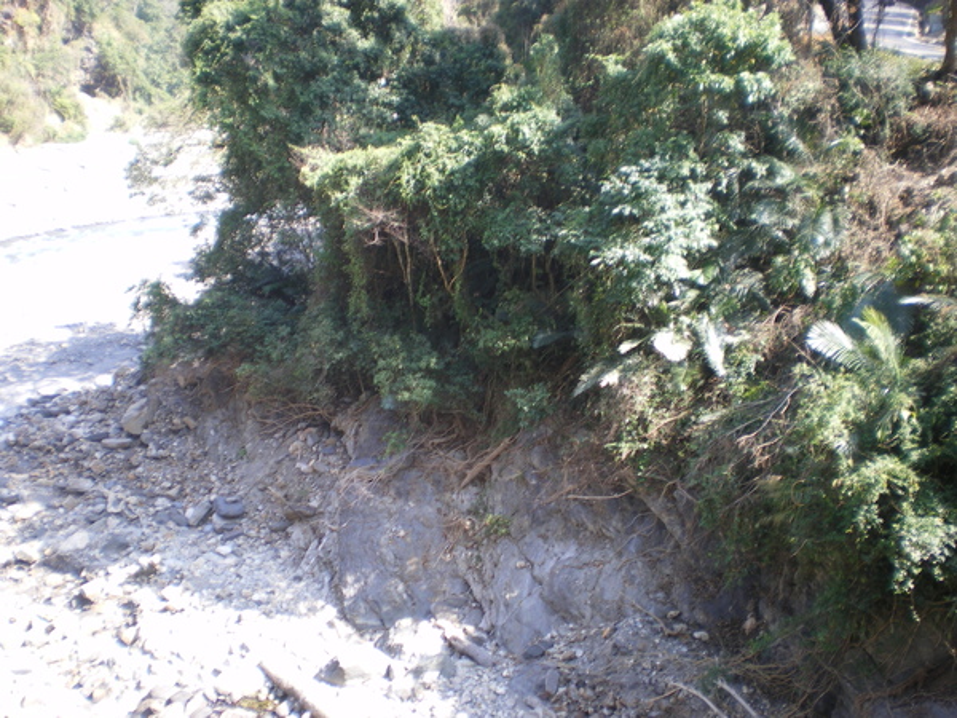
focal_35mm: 36
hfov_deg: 51.4
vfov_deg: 39.7
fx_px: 995
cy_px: 359
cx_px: 478
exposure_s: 1/80
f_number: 3.1
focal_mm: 6.3
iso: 50
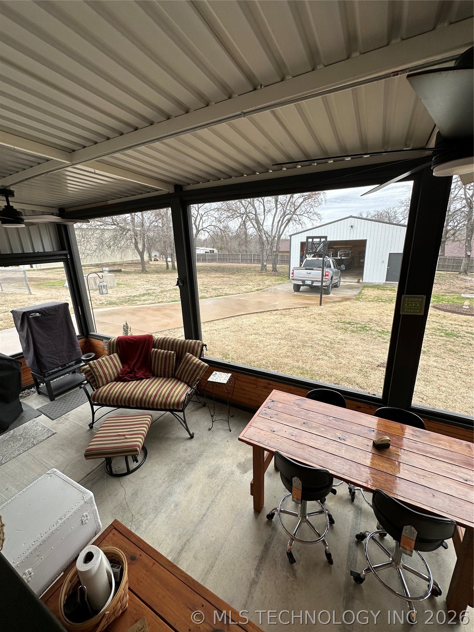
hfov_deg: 85.7
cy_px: 316
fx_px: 256
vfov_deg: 102.1
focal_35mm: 14
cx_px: 237
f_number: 2.2
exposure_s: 1/99
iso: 40
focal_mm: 2.22
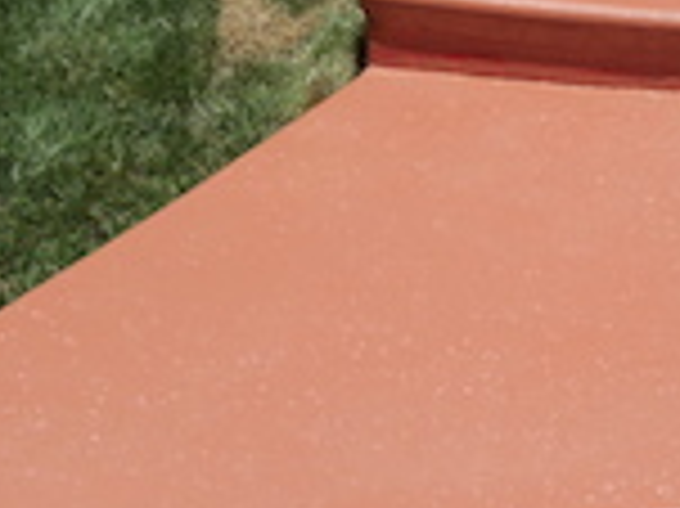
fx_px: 2061
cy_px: 85
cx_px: 666
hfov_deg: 18.3
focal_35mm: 105
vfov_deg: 14.0
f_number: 7.1
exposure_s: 1/400
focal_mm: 6
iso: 100
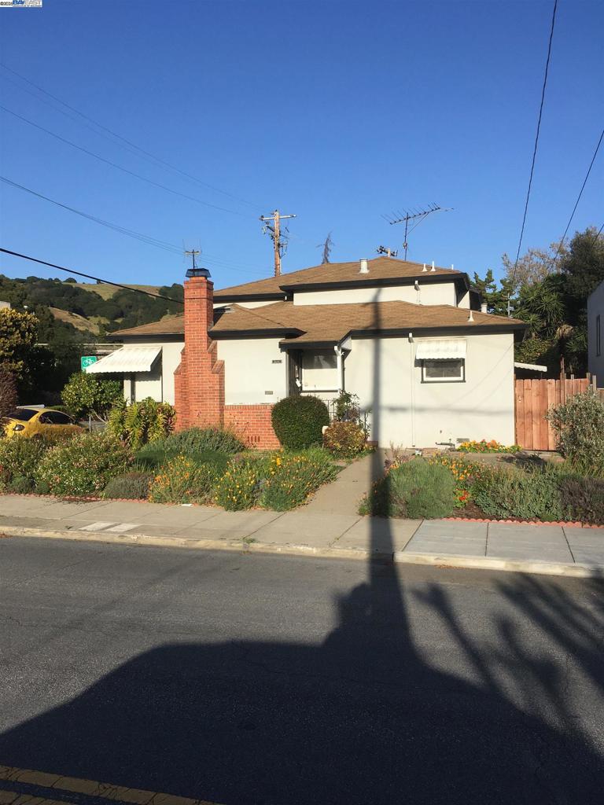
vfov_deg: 61.7
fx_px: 675
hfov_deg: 48.2
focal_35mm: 29
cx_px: 302
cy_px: 402
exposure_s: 1/1637
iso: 25
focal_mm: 4.15
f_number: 2.2
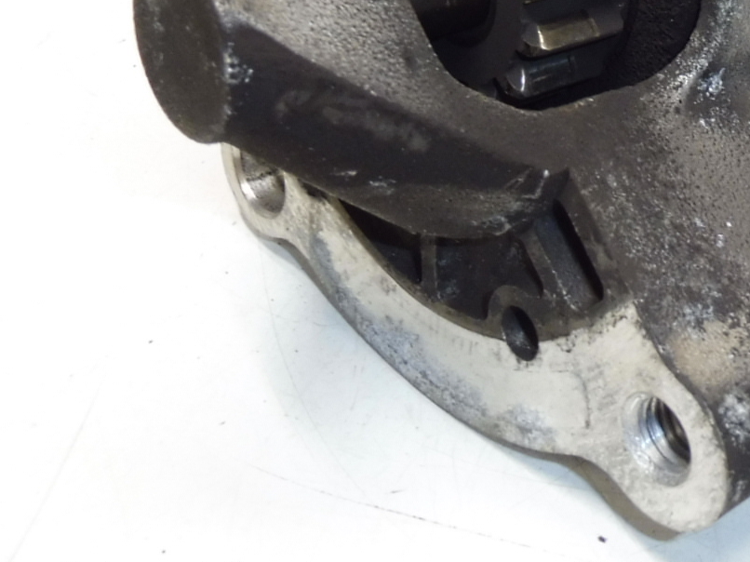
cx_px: 768
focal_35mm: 61
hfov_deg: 29.4
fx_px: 1321
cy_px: -5
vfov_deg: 23.0
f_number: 3.5
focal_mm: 4.3
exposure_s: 1/60
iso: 200
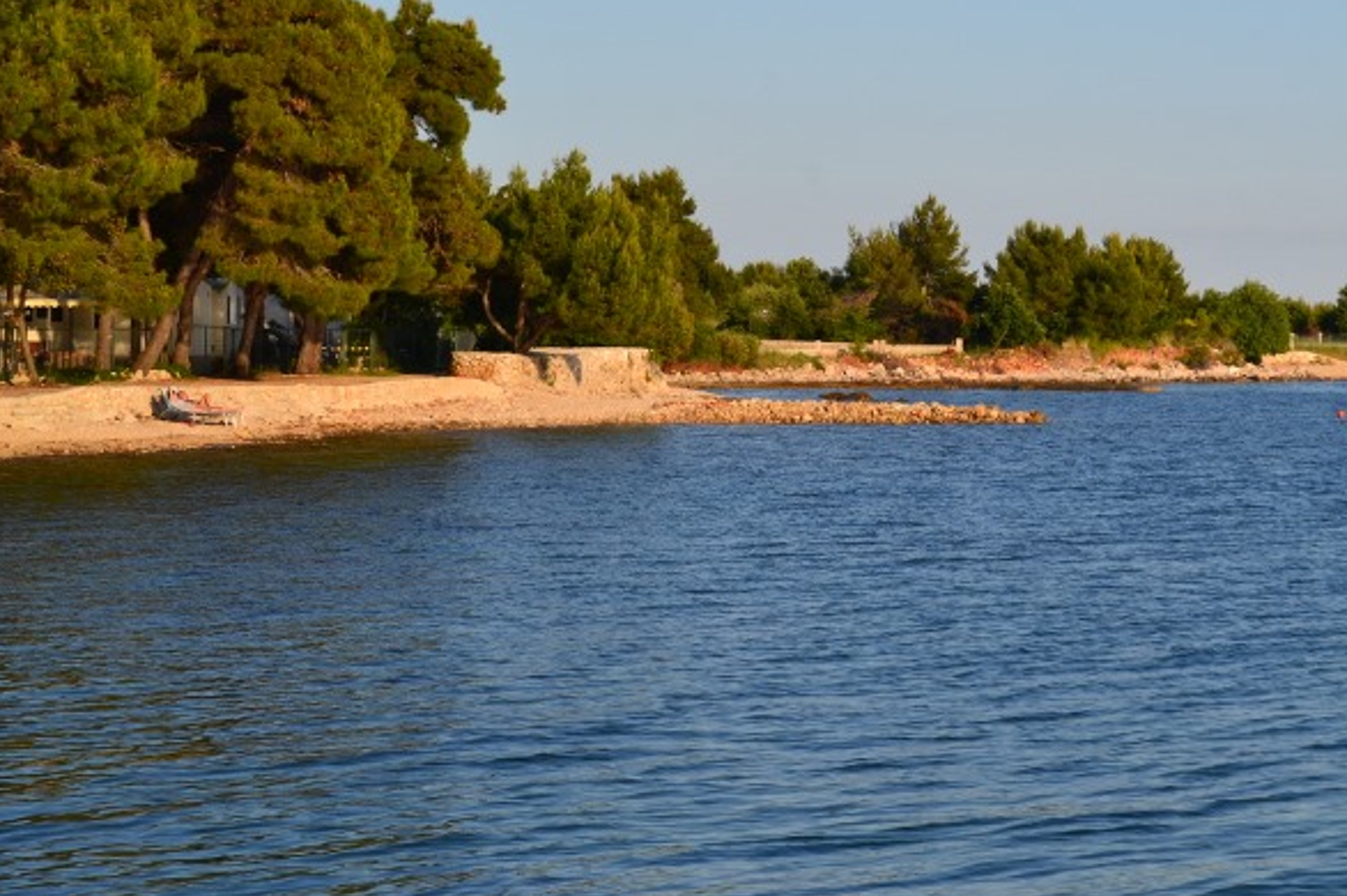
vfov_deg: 12.1
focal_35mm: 113
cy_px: 293
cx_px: 878
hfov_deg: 18.1
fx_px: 4214
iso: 400
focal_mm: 55
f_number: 11
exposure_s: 1/400
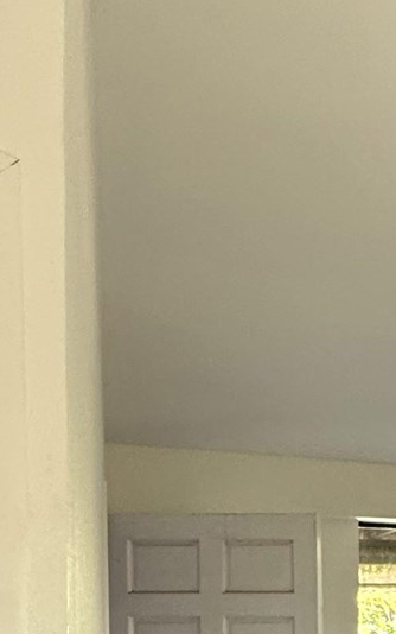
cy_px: 641
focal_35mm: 64
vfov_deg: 29.7
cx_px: 809
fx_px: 1105
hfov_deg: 15.7
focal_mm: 2.22
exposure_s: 1/99
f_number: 2.2
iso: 200
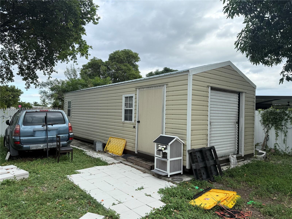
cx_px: 146
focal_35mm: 24
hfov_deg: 71.6
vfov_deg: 56.8
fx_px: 202
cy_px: 110
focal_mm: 6.76
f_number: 1.78
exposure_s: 1/1855
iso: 80
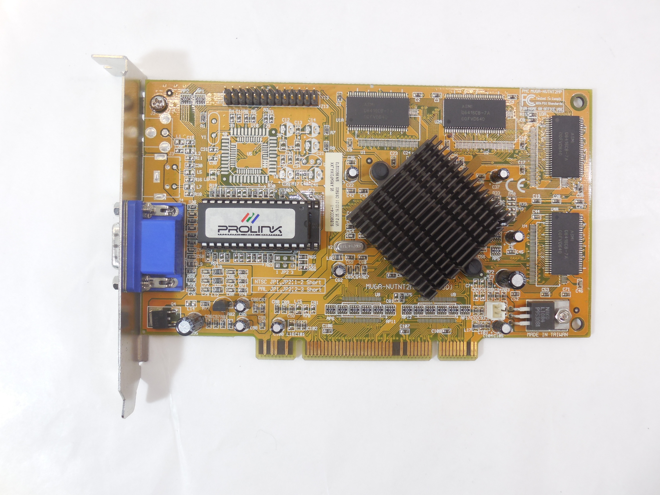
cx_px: 330
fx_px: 496
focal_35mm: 26
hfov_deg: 67.3
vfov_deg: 53.1
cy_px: 248
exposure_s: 1/30
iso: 140
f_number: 3.5
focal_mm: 4.6
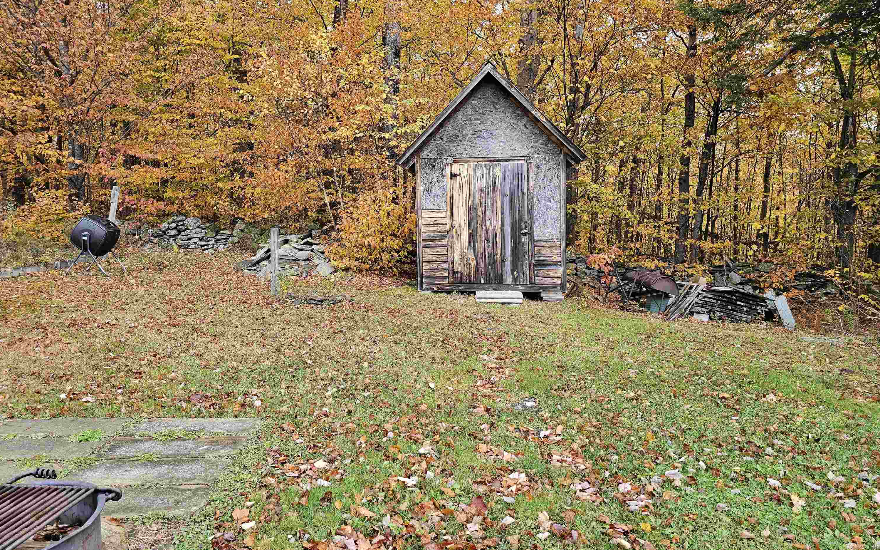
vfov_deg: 49.2
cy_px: 243
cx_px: 430
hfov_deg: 72.5
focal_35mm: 25
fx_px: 600
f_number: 1.7
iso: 40
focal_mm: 6.3
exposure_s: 1/120
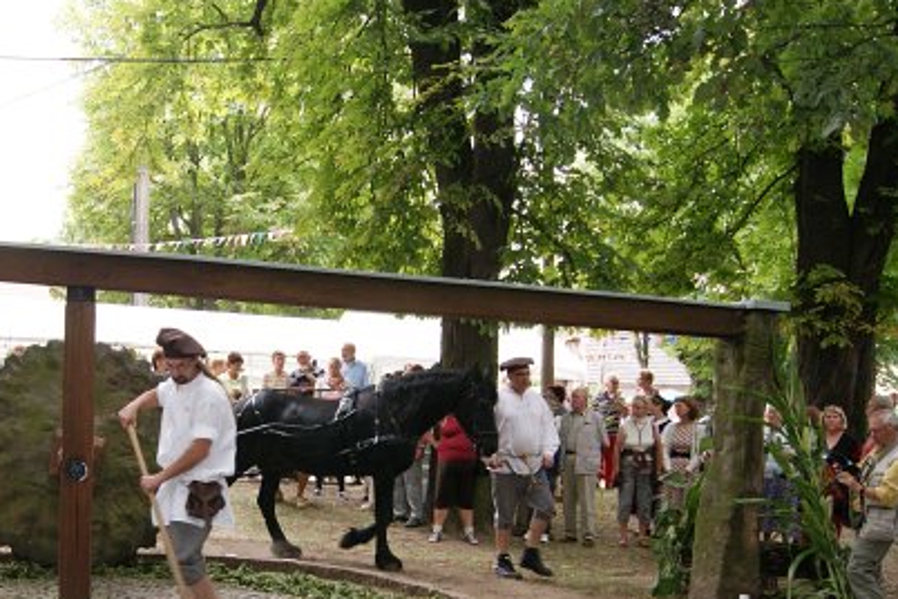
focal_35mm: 43
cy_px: 465
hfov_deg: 44.8
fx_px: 1073
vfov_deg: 30.5
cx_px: 299
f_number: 4.5
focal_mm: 18
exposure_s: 1/80
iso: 100
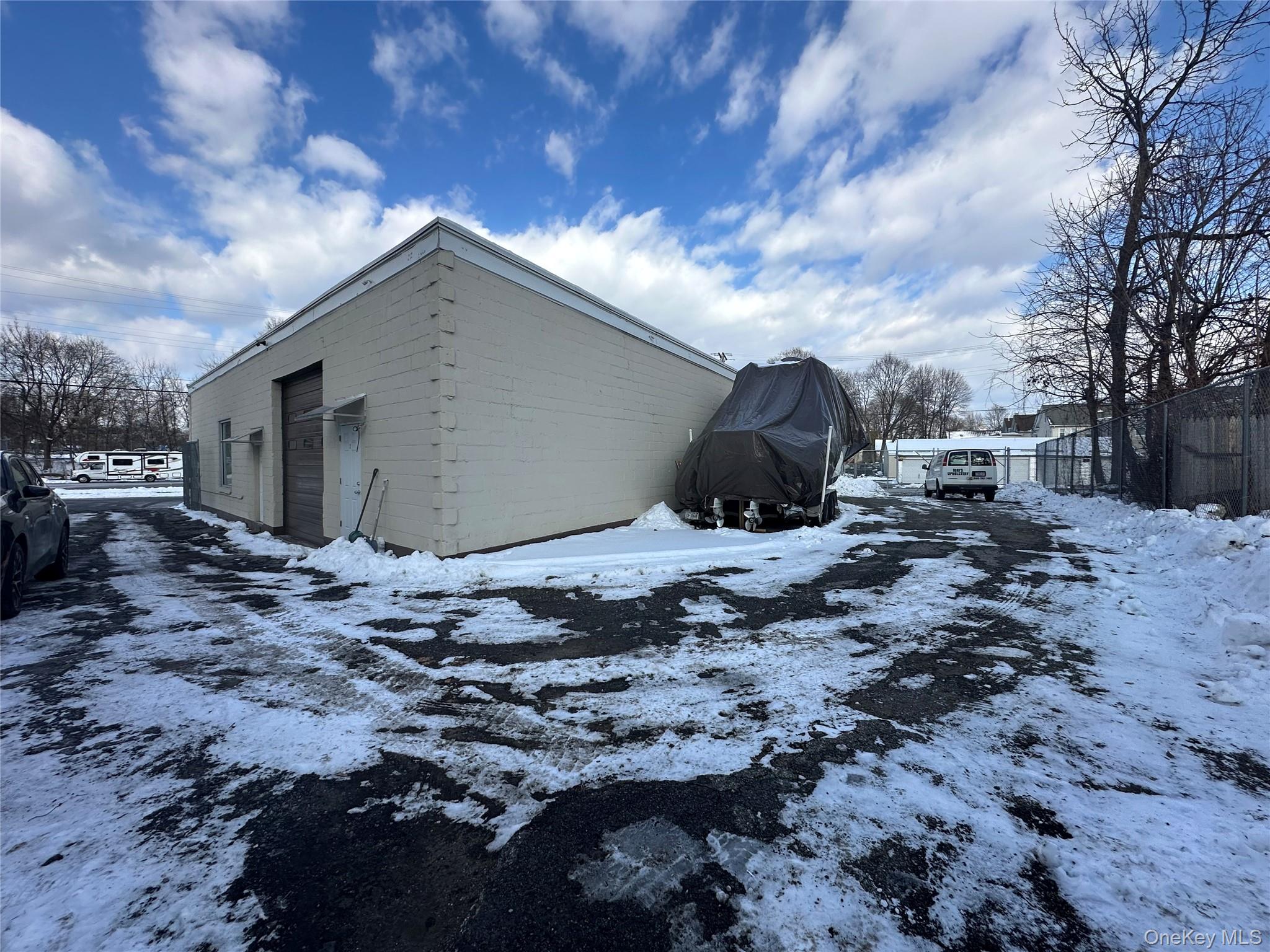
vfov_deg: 85.7
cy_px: 476
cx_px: 635
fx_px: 514
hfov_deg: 102.1
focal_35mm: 14
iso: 40
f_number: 2.2
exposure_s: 1/1575
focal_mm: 2.22
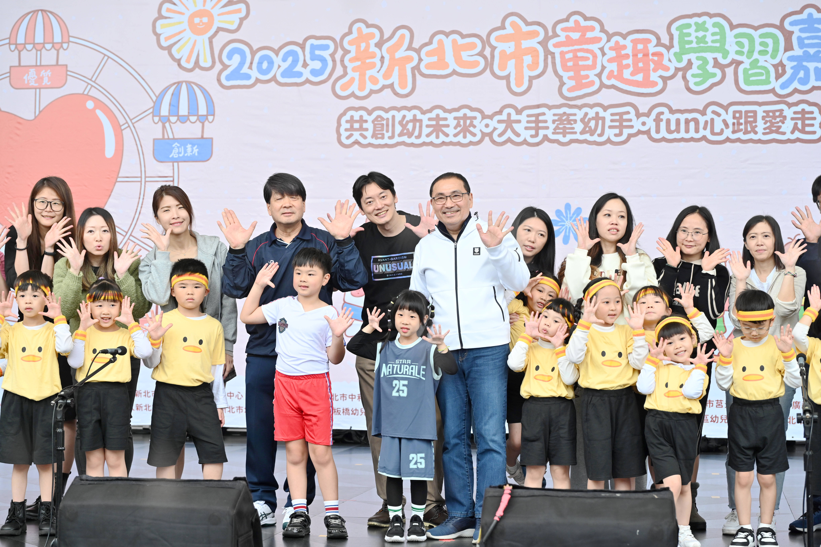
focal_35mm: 66
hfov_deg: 30.5
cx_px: 410
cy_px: 274
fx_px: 1505
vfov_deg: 20.6
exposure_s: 1/250
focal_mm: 66
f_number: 4.5
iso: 640
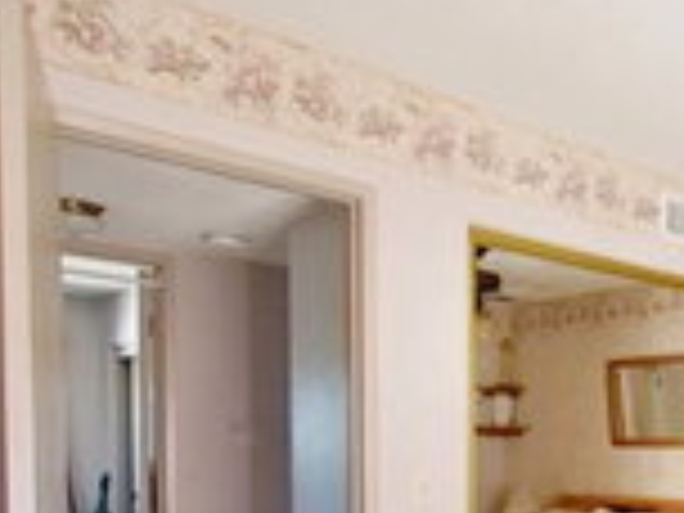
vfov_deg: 29.9
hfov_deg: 33.1
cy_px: 518
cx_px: 853
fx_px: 889
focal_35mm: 45
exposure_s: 1/60
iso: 1600
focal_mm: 8
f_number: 4
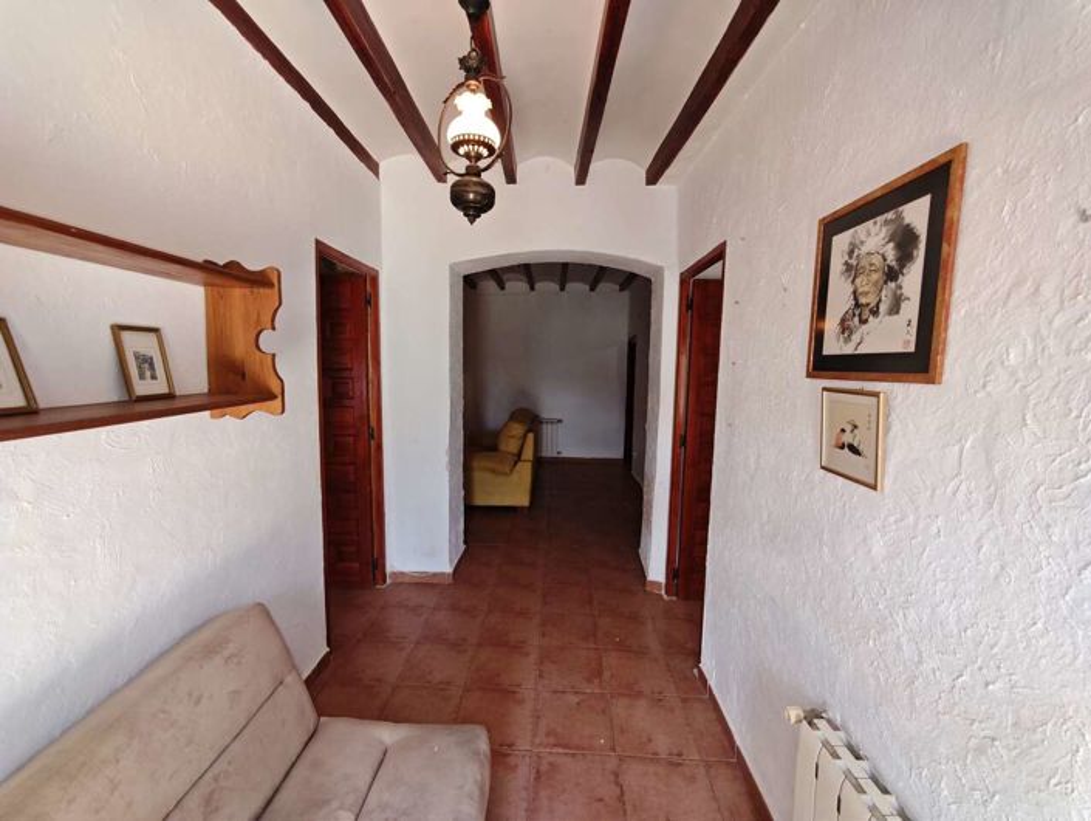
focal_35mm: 14
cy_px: 410
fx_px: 442
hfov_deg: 102.0
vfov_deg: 85.8
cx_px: 546
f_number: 2.2
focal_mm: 2.16
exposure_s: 1/50
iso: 500
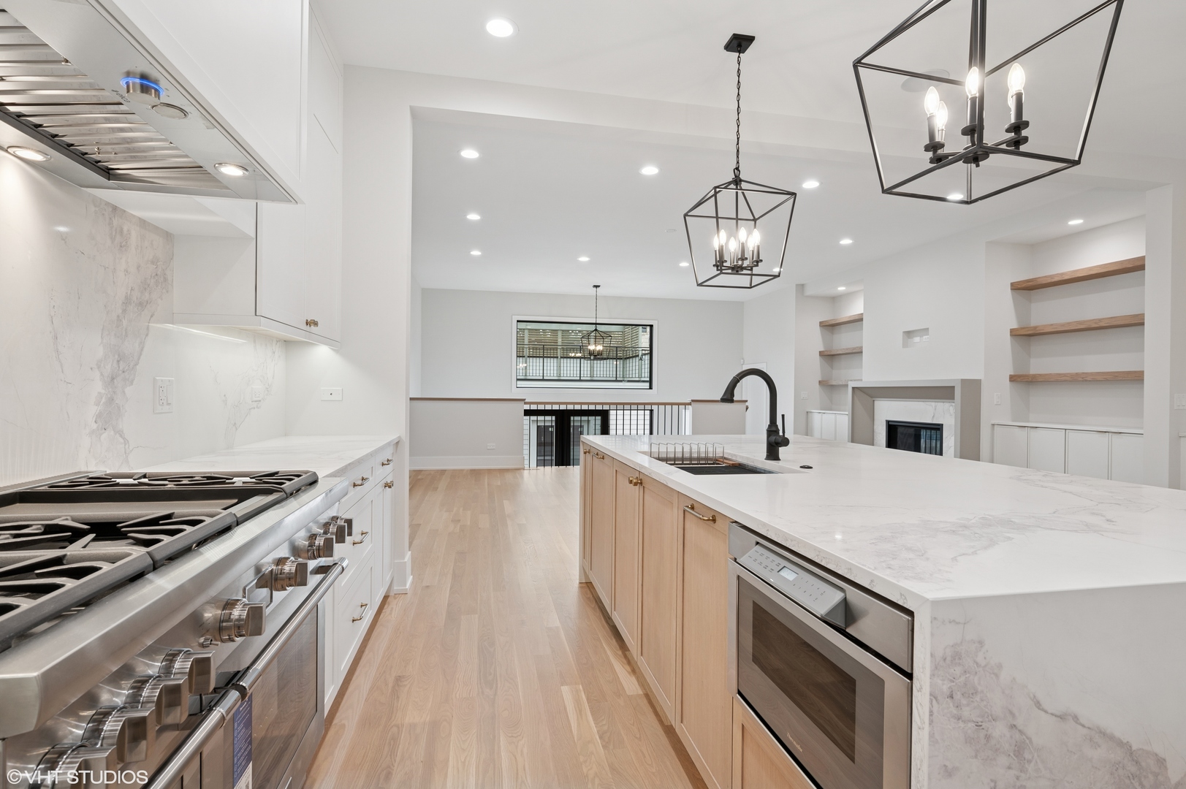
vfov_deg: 68.8
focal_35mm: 18
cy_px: 394
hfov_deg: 91.7
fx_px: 576
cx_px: 593
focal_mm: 17.5
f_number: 9.5
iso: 200
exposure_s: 1/15
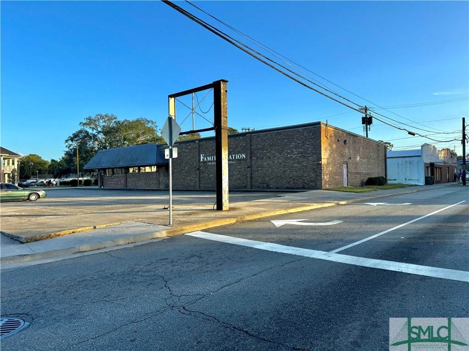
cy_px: 176
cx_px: 234
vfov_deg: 56.8
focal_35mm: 24
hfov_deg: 71.6
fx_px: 325
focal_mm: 6.76
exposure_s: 1/1395
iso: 80
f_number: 1.78
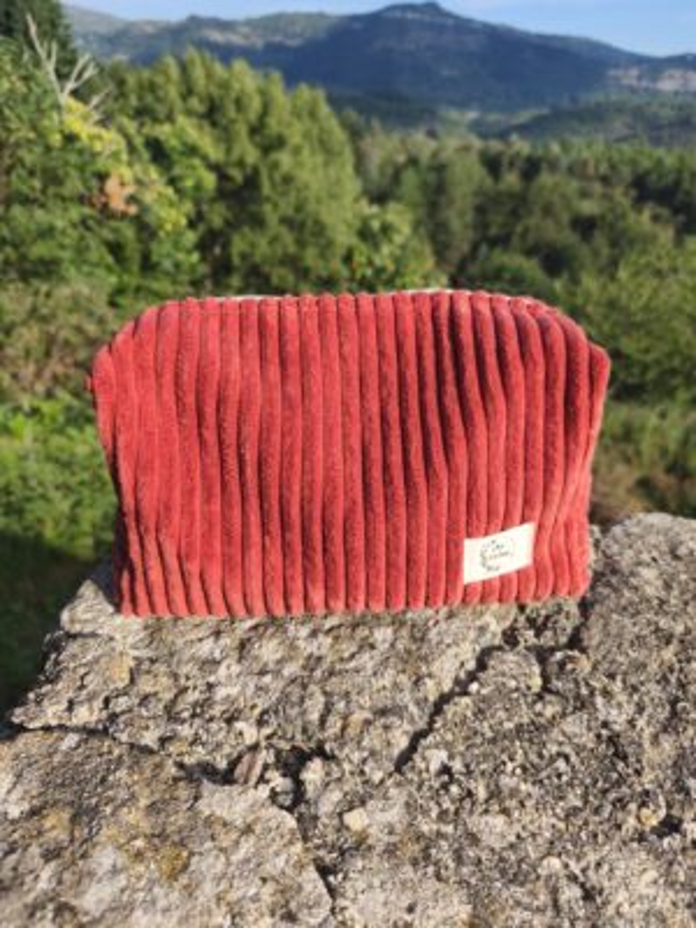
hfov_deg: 58.9
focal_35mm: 23
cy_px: 464
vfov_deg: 73.9
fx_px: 617
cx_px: 348
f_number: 1.65
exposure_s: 1/600
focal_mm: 6.18
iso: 50
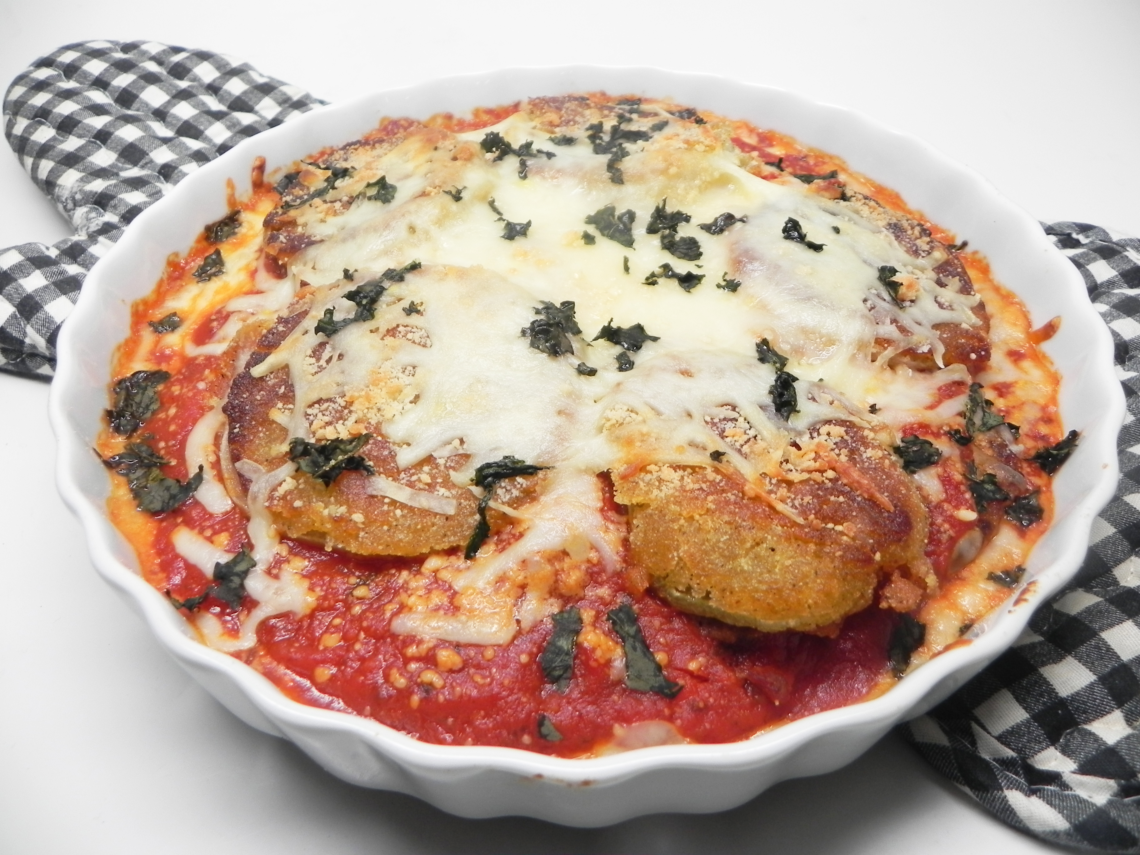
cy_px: 428
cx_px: 570
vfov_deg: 53.1
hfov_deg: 67.3
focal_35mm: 26
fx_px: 856
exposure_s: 1/46
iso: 160
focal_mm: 4.6
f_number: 2.8
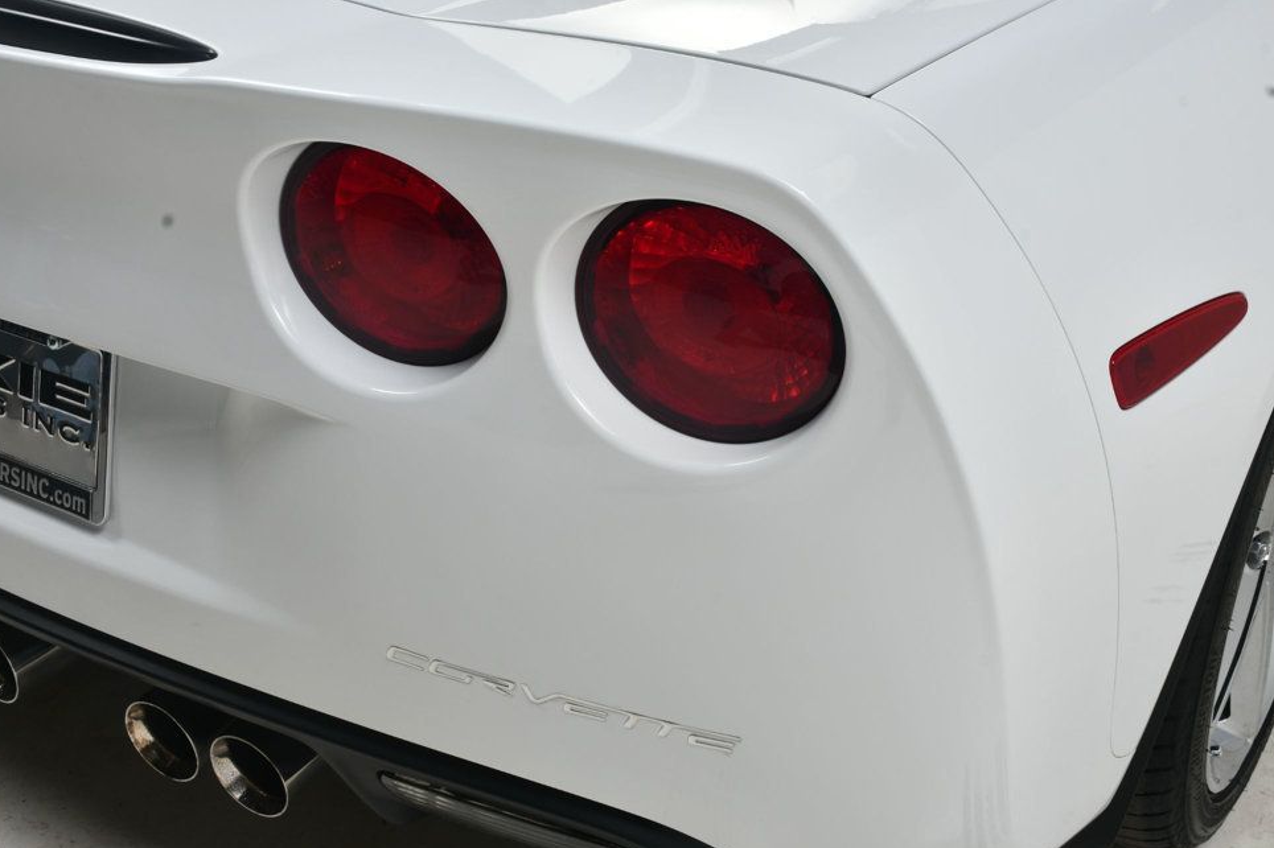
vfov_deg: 26.5
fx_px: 1804
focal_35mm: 51
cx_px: 640
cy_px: 427
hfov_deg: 38.9
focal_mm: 32
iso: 100
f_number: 14
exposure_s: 1/160
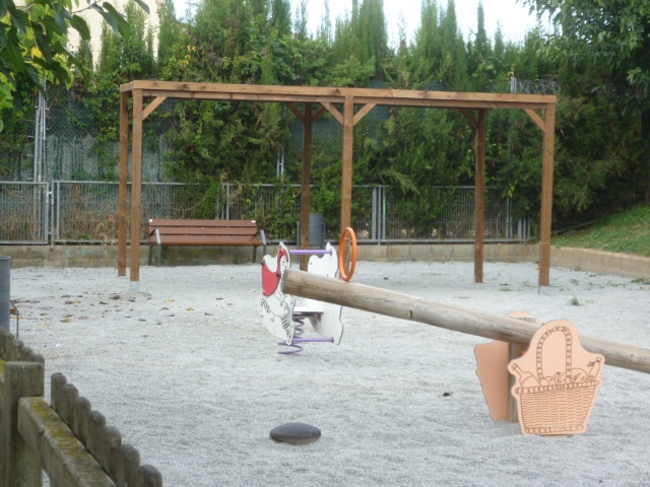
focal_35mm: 88
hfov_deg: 22.3
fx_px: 1652
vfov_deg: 16.8
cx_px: 325
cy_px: 244
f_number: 5.1
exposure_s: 1/60
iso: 100
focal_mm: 15.7
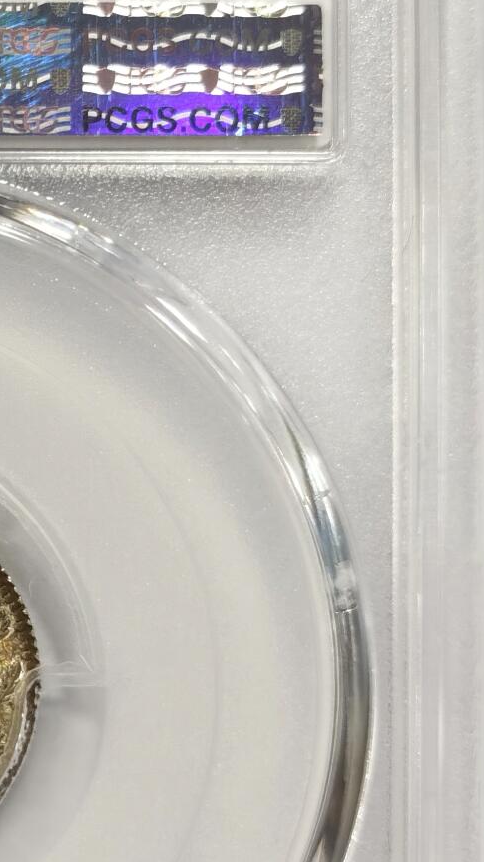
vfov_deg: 17.4
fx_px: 2808
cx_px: -155
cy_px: 443
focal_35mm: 123
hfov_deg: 9.7
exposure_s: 1/100
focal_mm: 5.56
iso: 100
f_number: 16
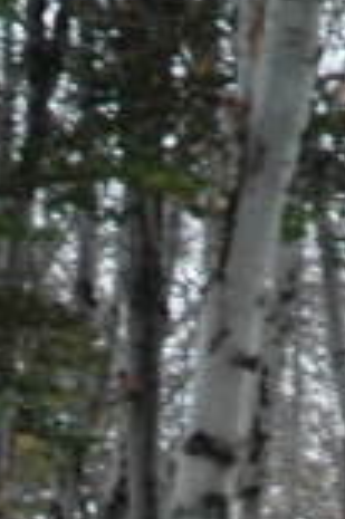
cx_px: -204
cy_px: 1259
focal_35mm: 693
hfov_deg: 2.0
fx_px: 9983
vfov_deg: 2.9
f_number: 4.5
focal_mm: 70
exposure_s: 1/30
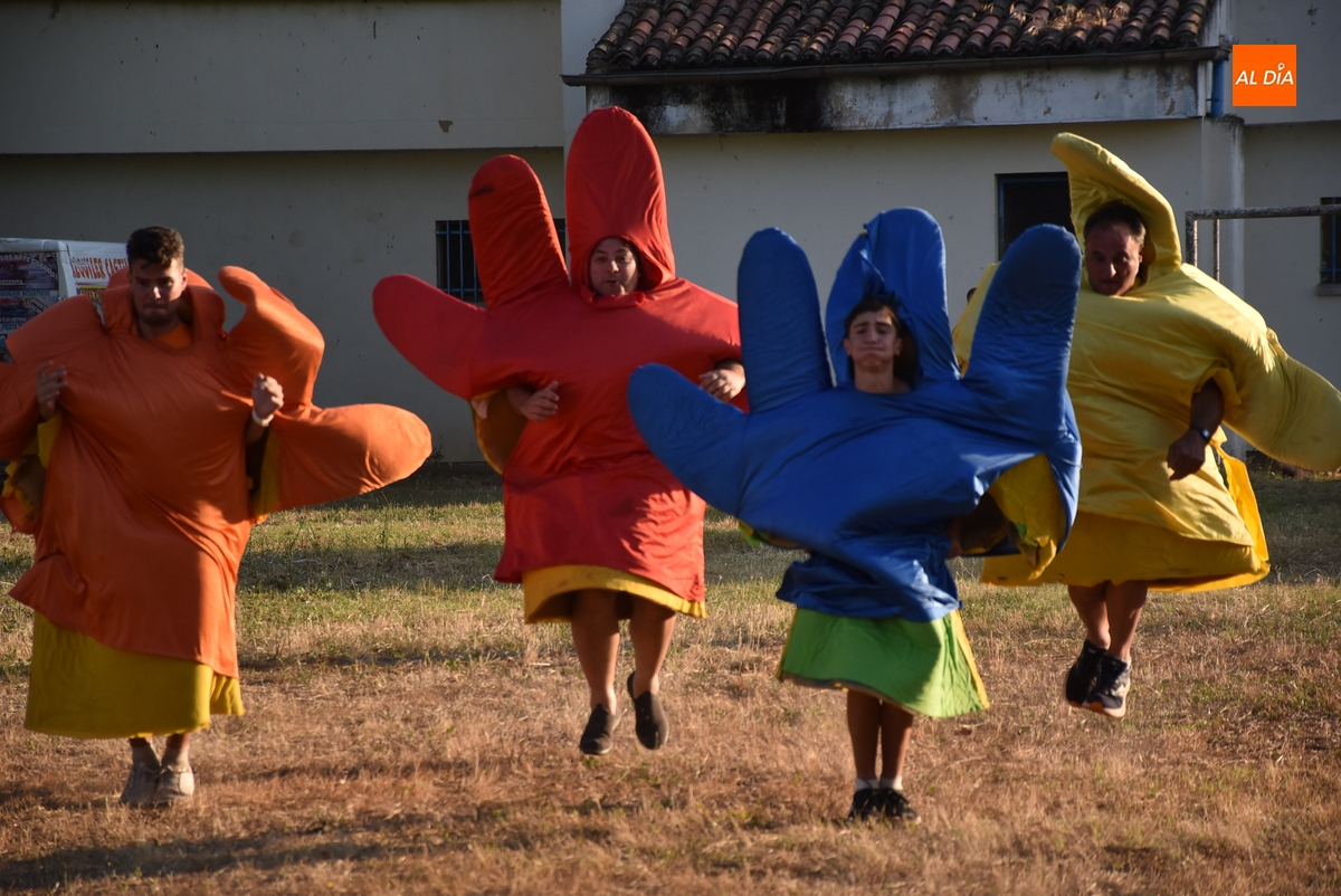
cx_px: 670
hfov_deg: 11.8
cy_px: 448
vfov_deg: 7.9
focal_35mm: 174
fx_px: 6486
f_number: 5.6
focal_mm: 116
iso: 500
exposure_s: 1/1000
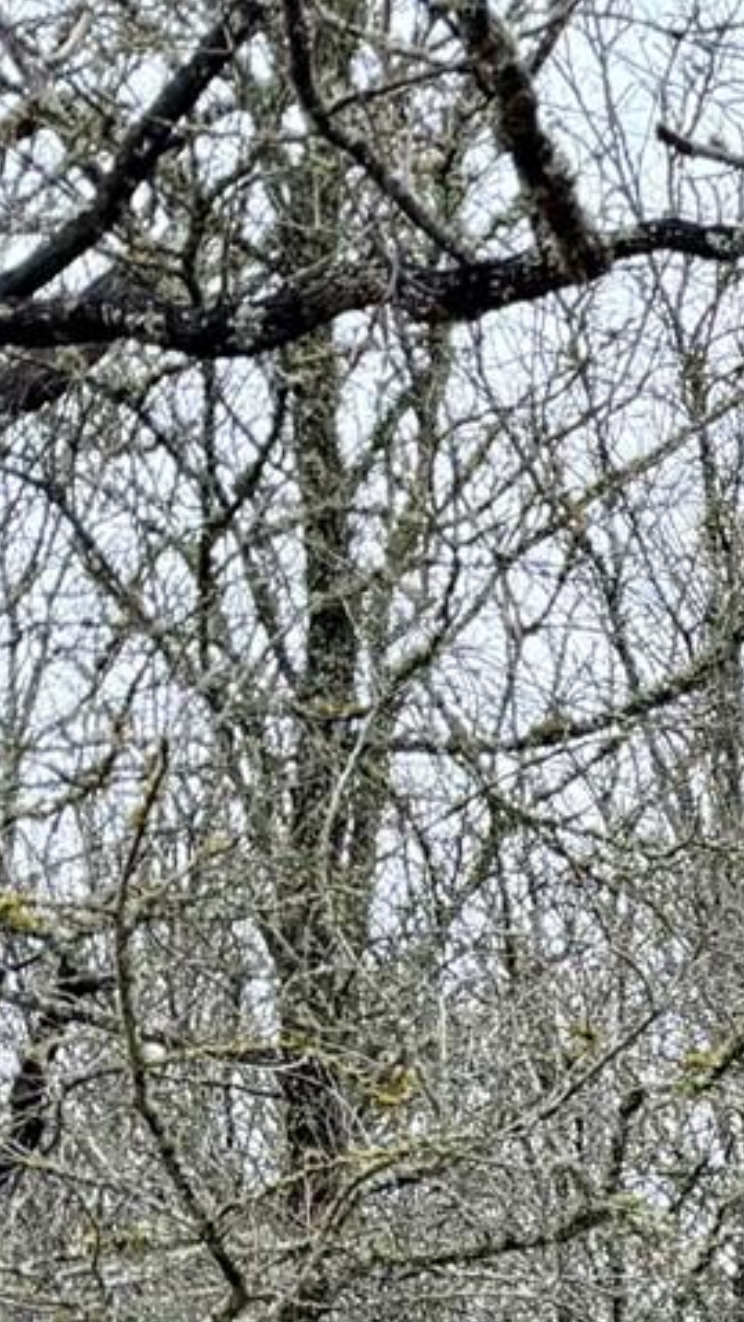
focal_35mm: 112
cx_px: 2401
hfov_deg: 8.6
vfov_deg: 17.1
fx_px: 3927
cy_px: 2033
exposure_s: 1/336
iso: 80
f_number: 1.78
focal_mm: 6.76
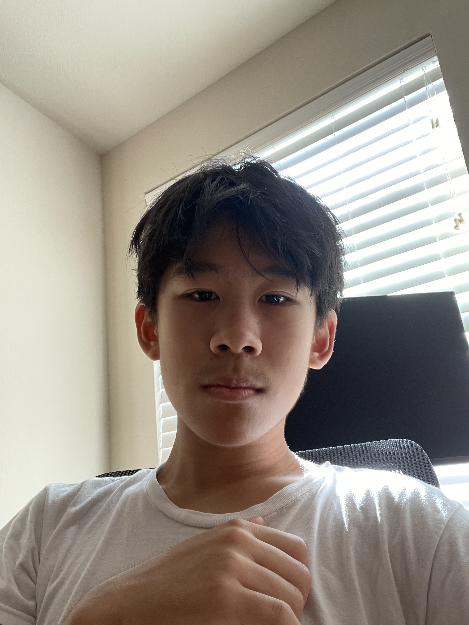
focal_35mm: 30
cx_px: 234
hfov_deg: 46.8
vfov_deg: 60.0
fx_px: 542
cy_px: 312
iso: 400
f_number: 2.2
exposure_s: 1/59
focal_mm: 2.71
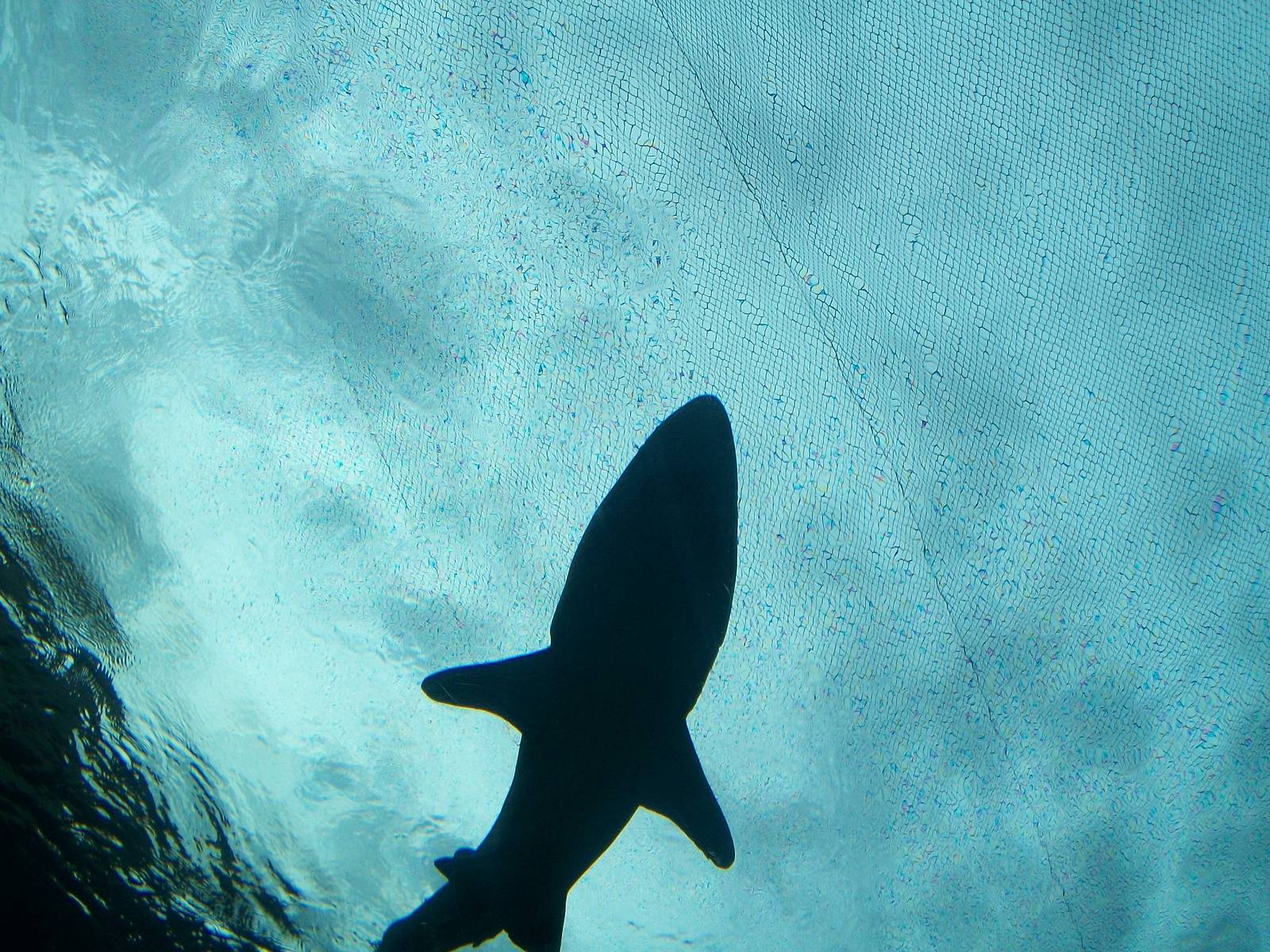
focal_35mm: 36
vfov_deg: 39.7
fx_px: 1321
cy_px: 476
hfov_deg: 51.4
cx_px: 635
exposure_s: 1/500
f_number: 4.8
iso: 80
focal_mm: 6
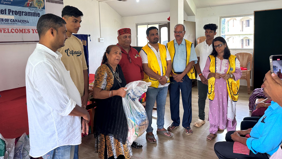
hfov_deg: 69.9
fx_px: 202
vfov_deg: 42.3
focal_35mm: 27
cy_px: 53
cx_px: 138
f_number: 1.78
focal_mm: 6.86
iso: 100
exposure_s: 1/100
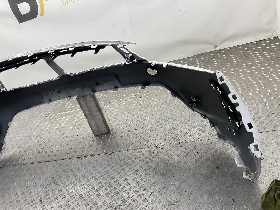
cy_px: 105
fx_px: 235
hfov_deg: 61.7
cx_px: 140
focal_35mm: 29
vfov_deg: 48.2
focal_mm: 3
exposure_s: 1/120
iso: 32
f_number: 1.8
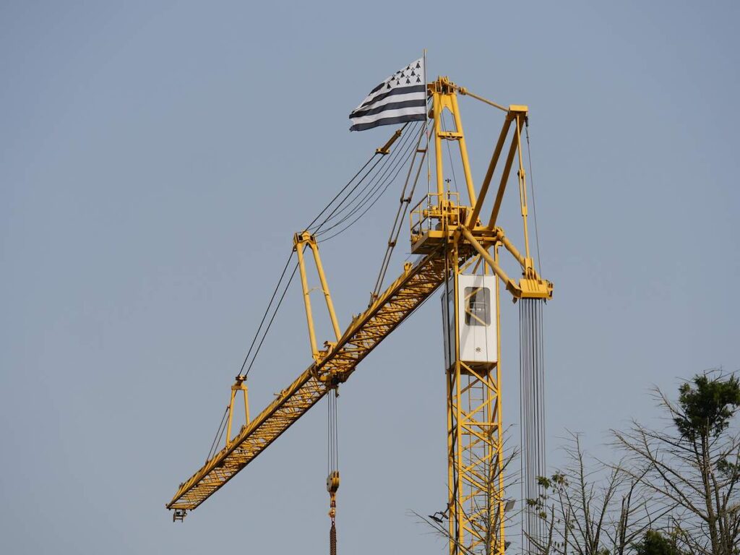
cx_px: 370
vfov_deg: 7.4
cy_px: 278
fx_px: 4275
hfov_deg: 9.9
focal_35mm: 200
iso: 200
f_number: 5.6
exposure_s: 1/1600
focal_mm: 100
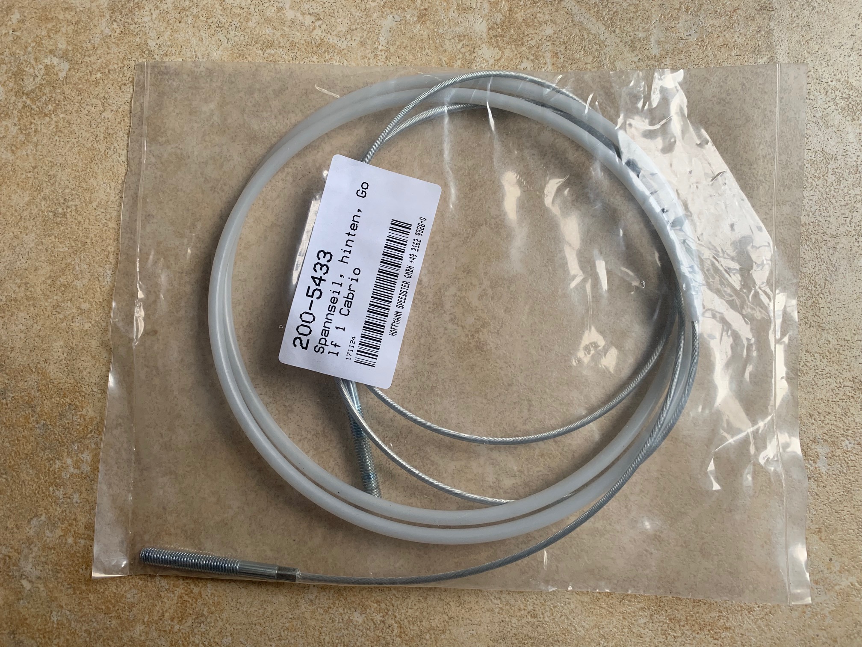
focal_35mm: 26
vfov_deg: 53.1
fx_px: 647
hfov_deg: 67.3
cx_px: 431
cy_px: 324
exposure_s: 1/121
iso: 50
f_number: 1.8
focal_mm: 4.25
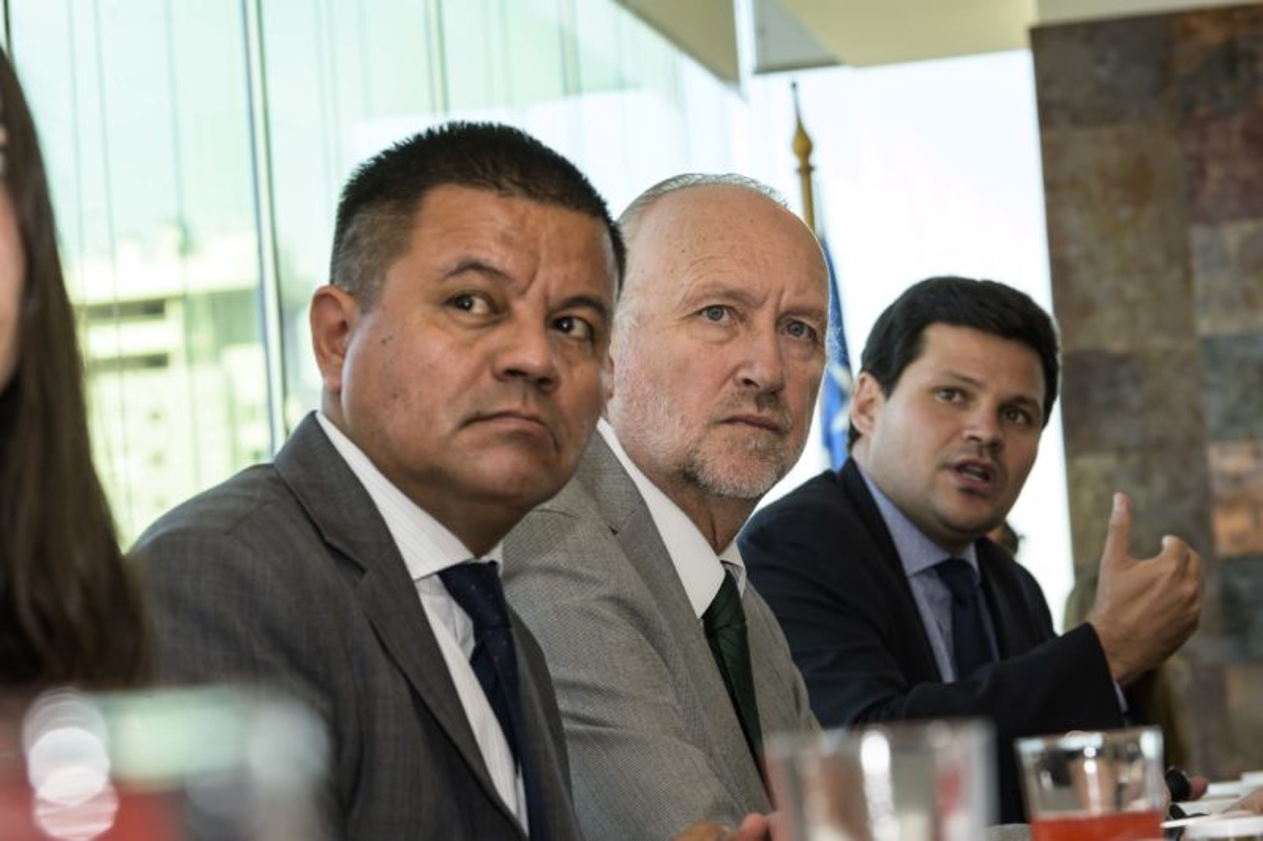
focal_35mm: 120
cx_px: 632
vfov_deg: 11.4
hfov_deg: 17.1
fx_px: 4209
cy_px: 420
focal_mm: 120
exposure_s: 1/200
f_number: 9
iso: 800
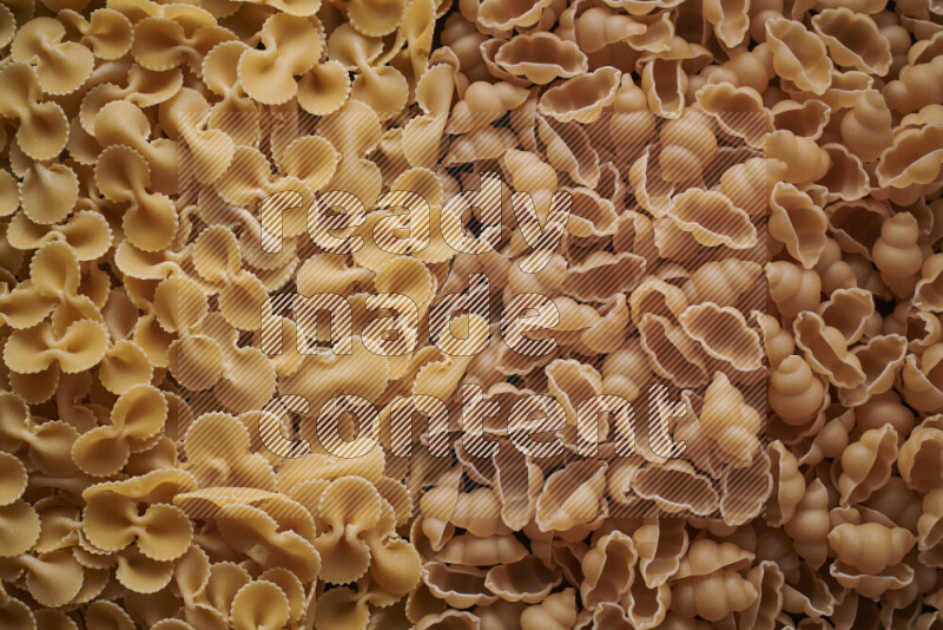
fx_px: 1310
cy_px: 315
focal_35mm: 50
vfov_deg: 27.0
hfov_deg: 39.6
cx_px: 472
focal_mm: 50
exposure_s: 1/100
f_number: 8
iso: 160
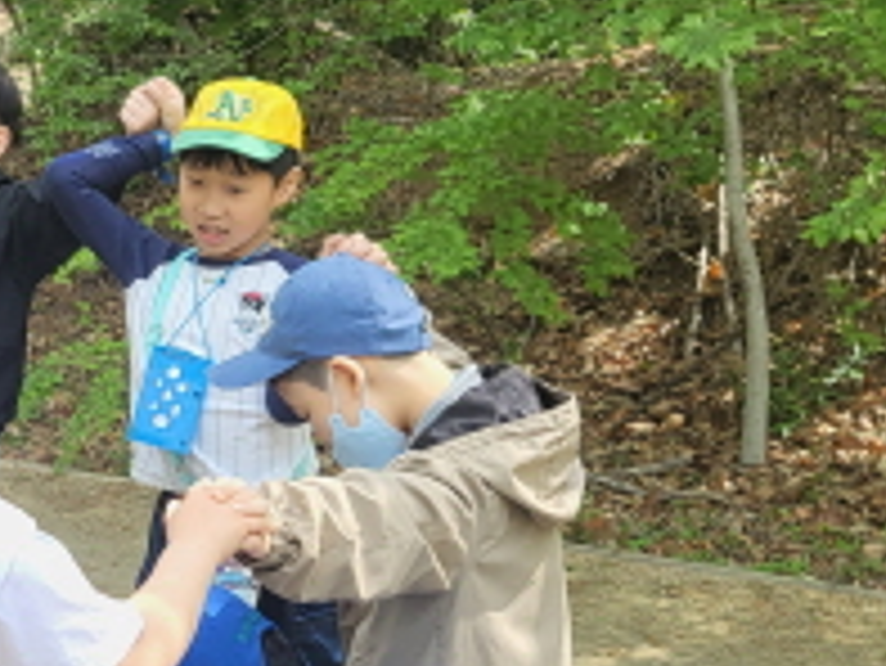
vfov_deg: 18.6
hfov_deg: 23.6
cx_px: 0
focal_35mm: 79
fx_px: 2023
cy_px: 441
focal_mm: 4.25
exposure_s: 1/391
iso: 50
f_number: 1.8
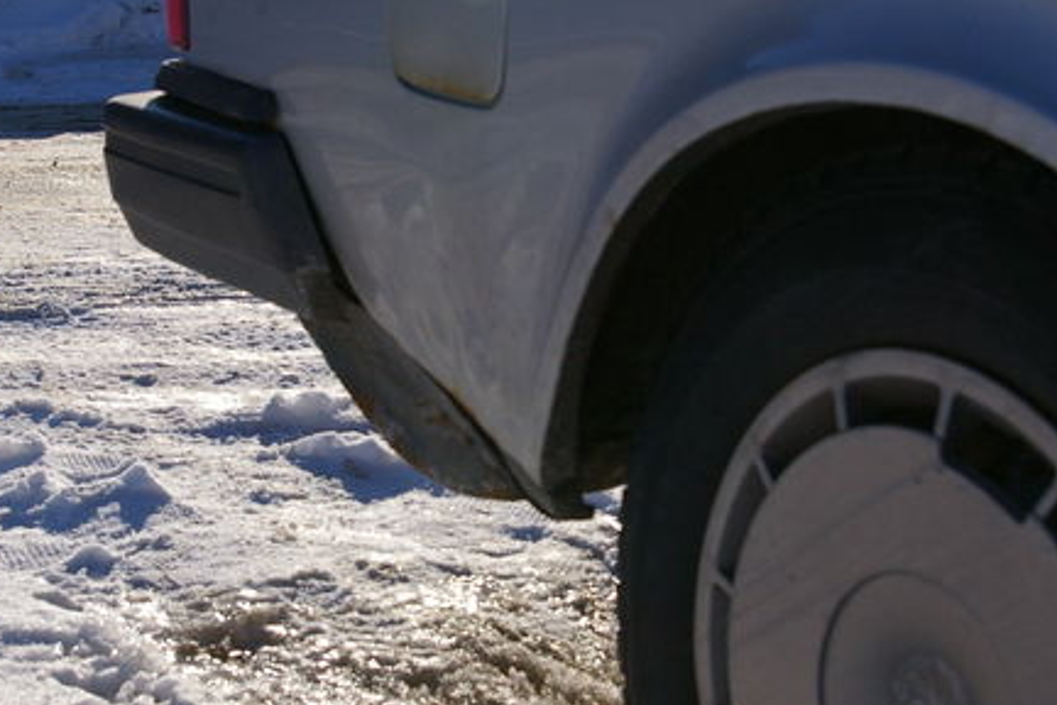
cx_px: 472
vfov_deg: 17.7
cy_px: 282
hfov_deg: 26.3
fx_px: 2261
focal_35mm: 77
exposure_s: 1/2000
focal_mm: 35
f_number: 6.7
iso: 400
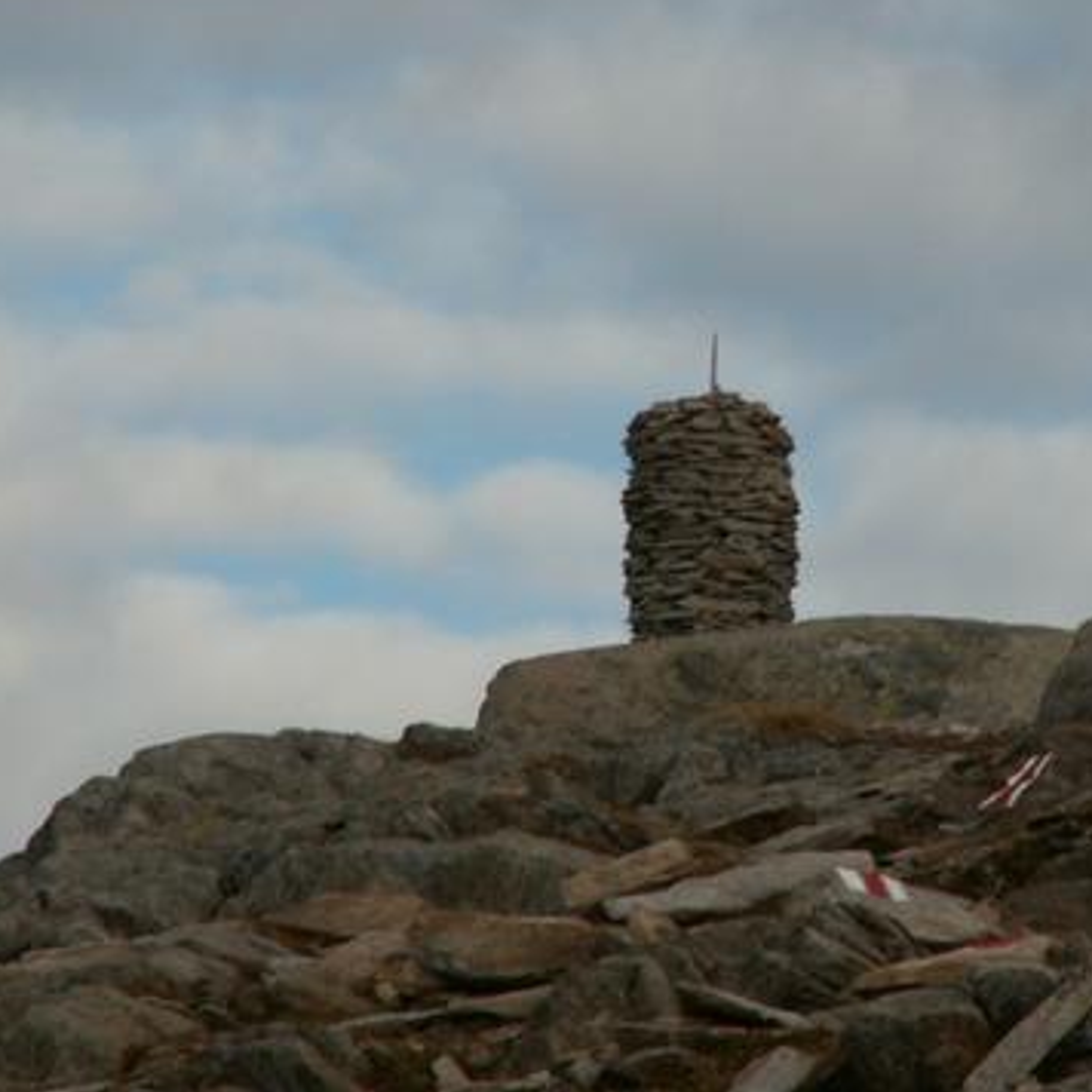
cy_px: 506
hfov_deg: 3.9
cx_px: 816
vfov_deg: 3.9
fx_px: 15954
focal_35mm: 447
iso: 50
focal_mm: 46.11
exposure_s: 1/200
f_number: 7.1
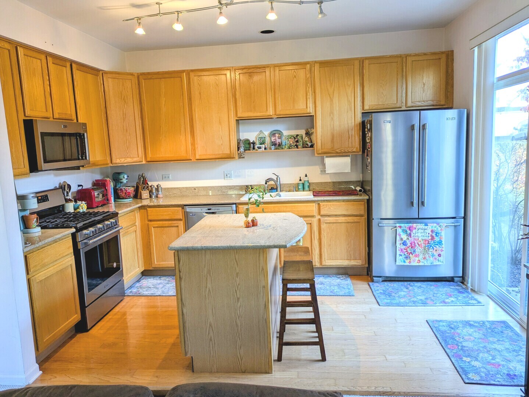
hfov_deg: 69.4
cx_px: 264
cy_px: 198
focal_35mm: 25
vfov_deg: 54.9
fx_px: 382
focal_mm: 5.43
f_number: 1.89
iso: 47
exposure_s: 1/40
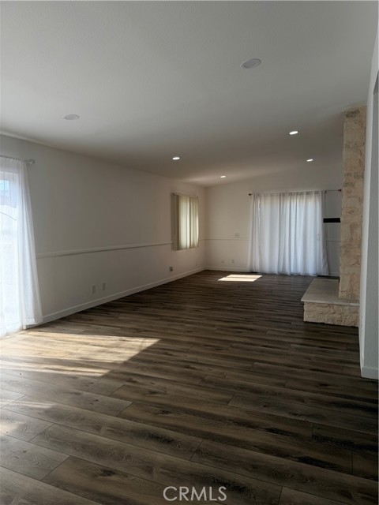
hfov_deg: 56.8
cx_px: 190
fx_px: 350
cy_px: 252
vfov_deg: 71.6
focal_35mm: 24
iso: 80
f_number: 1.78
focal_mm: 6.76
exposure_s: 1/943
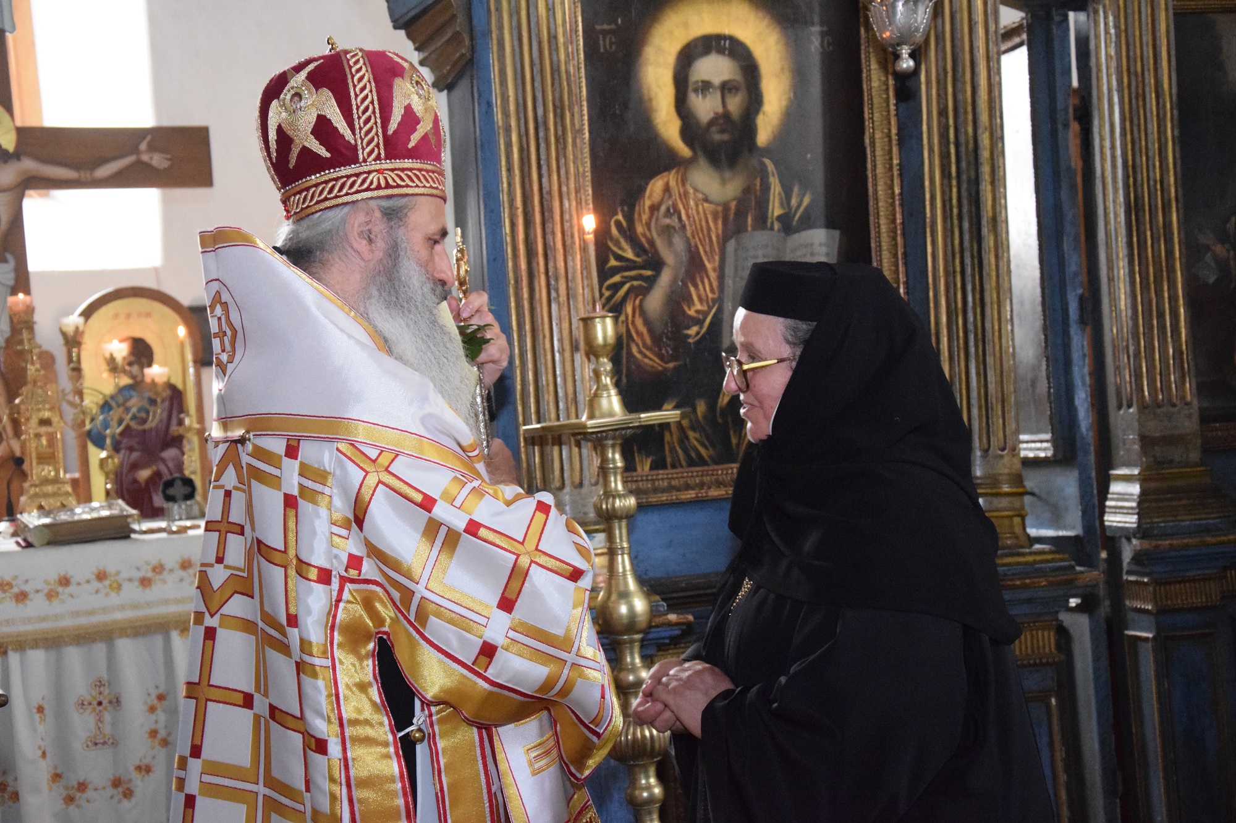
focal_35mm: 60
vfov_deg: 22.6
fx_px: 2060
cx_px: 618
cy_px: 412
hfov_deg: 33.4
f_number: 5
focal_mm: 40
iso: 6400
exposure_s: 1/100
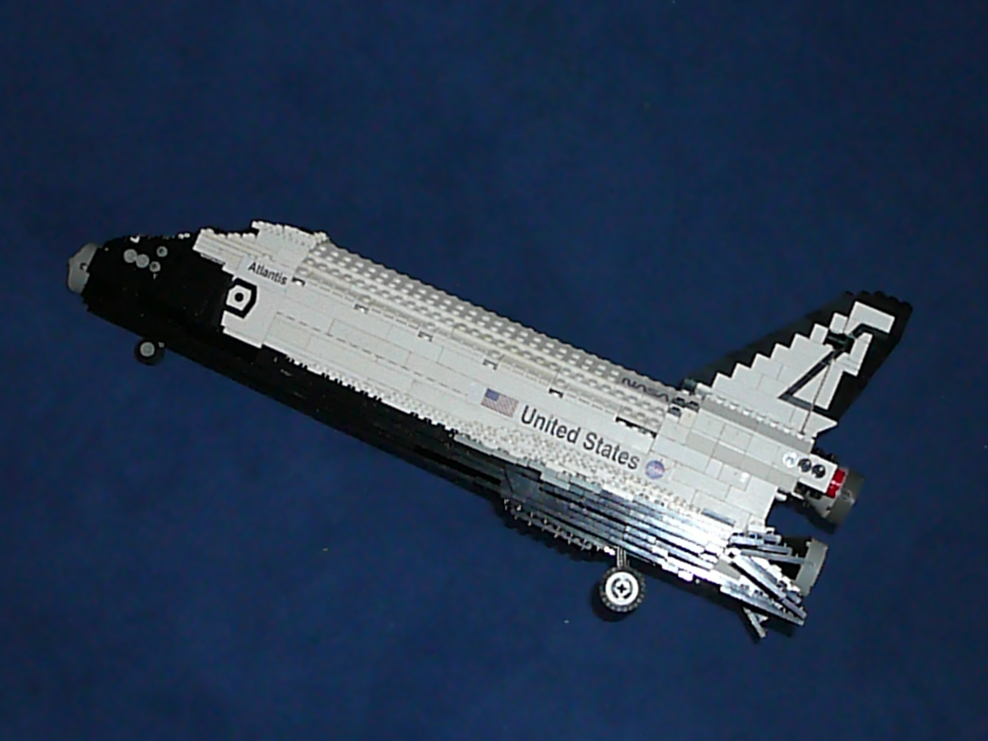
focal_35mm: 59
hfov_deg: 32.7
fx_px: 1684
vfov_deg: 24.8
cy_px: 370
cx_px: 494
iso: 800
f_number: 3.5
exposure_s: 1/30
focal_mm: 8.7
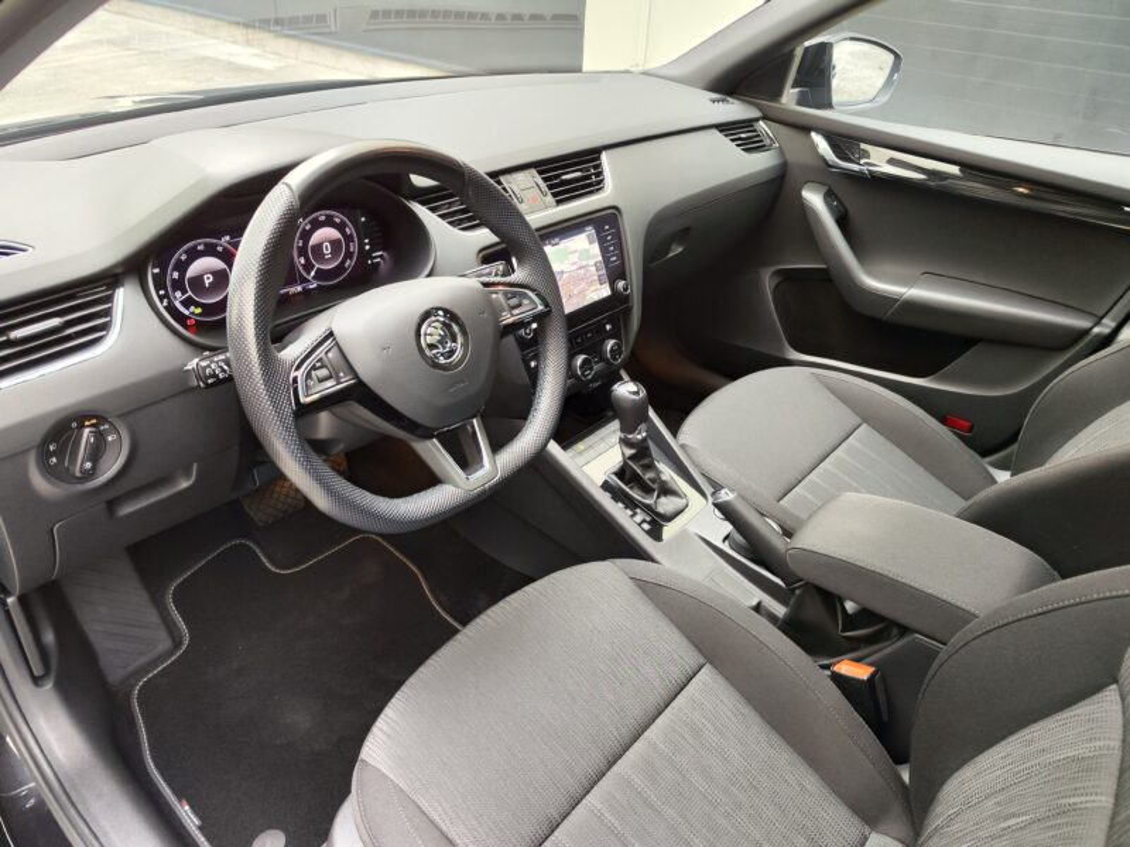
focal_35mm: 23
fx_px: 751
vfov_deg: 58.9
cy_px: 424
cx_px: 565
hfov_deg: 73.9
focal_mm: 7.01
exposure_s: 1/73.4
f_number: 1.69
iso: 334
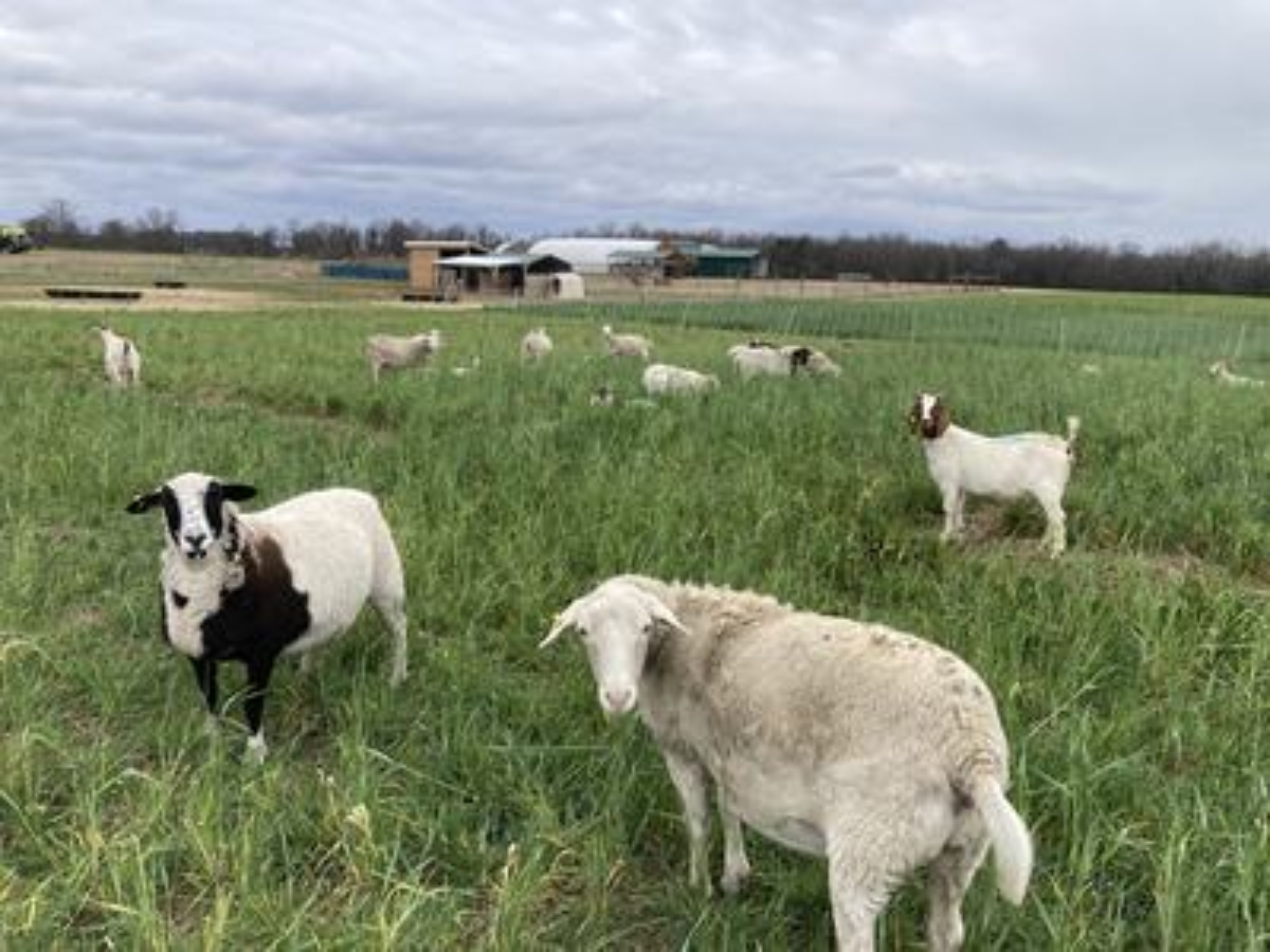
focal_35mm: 28
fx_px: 1027
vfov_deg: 49.7
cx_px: 635
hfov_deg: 63.4
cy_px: 476
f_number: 1.8
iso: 20
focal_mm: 3.99
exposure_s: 1/857
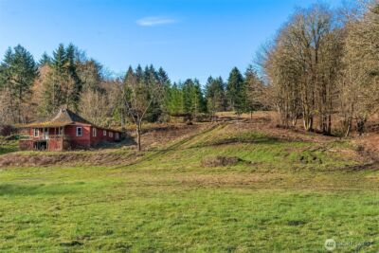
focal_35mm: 45
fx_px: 470
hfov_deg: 43.9
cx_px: 190
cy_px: 126
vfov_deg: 30.1
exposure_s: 1/250
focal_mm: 44.6
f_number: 9
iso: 200
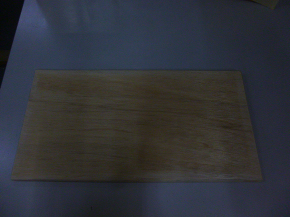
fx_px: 209
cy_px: 108
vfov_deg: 54.9
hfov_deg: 69.4
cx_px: 145
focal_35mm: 25
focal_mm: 4.5
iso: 250
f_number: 3.1
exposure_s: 1/60
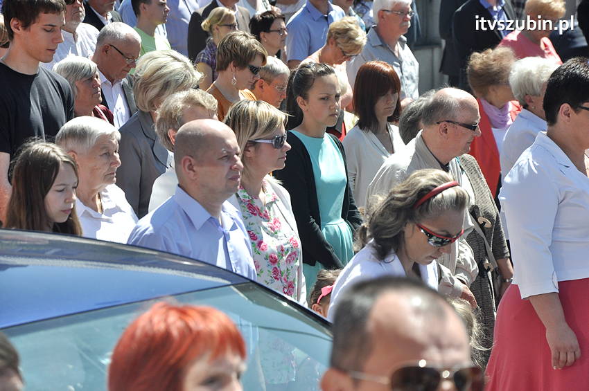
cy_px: 196
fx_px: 2574
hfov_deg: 13.1
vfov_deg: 8.7
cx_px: 294
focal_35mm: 158
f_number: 8
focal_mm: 105
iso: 400
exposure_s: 1/1000
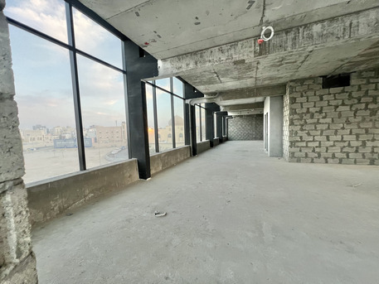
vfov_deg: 89.9
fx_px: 142
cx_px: 190
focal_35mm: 13
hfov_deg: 106.2
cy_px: 142
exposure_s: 1/50
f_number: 1.8
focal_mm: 1.57
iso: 160
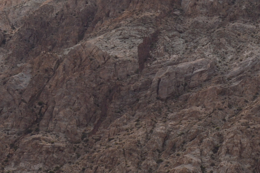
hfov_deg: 12.0
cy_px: 75
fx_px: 1212
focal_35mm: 168
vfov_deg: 8.2
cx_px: 293
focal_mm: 24
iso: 100
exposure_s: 1/320
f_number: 9
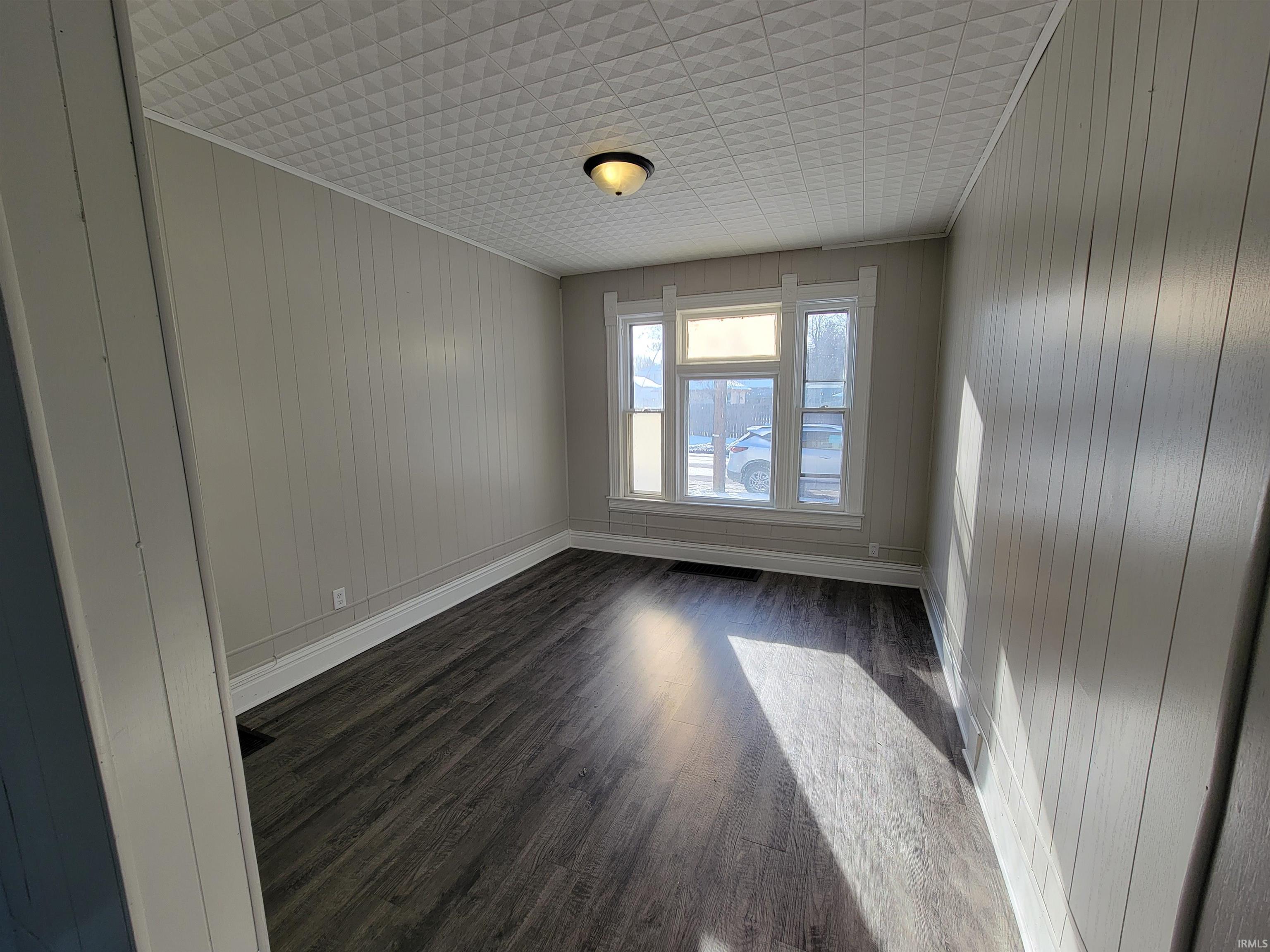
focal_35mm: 13
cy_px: 476
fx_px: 477
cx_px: 635
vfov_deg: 89.9
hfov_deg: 106.2
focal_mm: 2.2
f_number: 2.2
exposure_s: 1/218
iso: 50
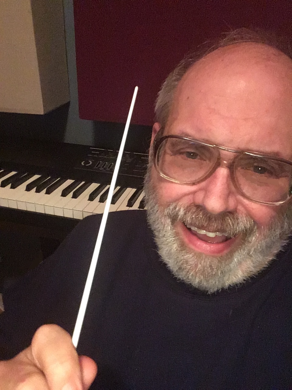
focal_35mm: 31
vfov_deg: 58.4
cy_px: 195
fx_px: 349
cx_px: 146
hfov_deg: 45.4
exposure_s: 1/20
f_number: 2.4
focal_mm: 2.15
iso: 800
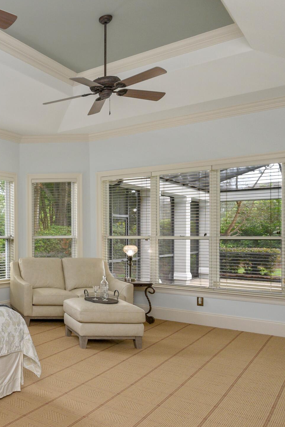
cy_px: 224
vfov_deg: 57.2
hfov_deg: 32.3
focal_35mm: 33
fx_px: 392
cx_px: -66
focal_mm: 16
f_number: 9
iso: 500
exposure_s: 1/30
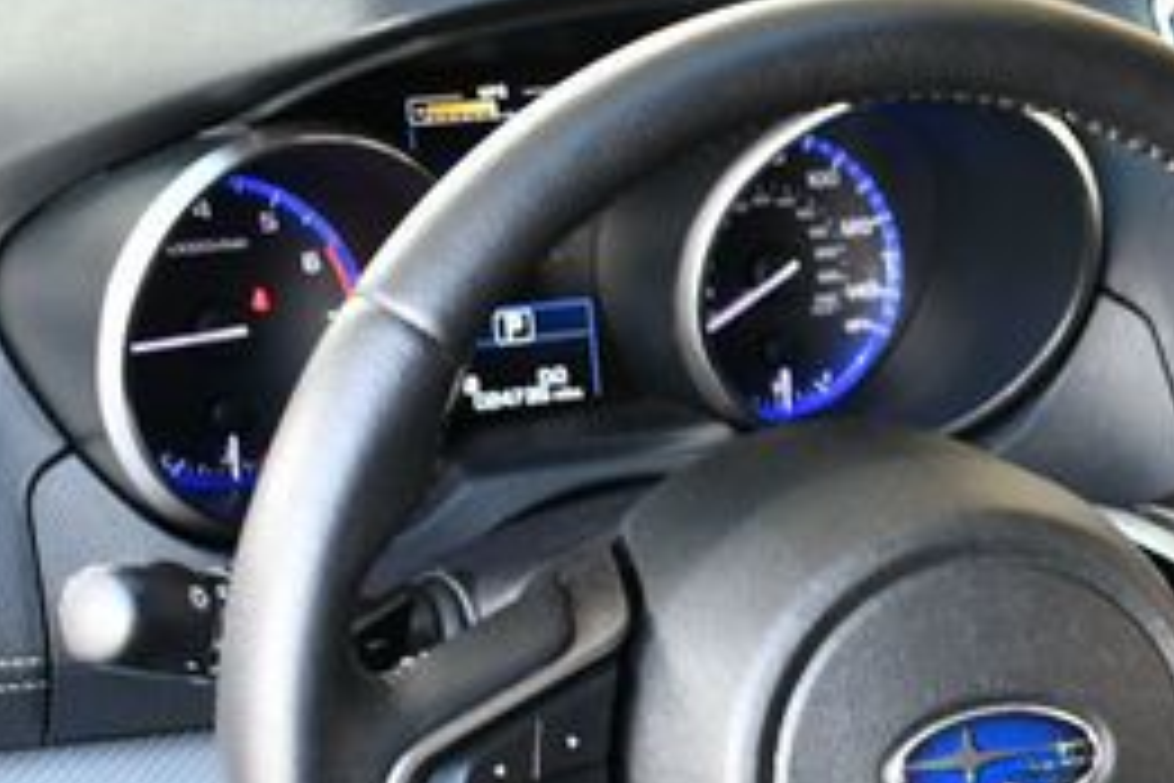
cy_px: 706
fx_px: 3522
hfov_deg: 18.5
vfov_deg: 12.6
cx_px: 1120
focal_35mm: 108
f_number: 3.8
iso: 800
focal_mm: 22
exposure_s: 1/125
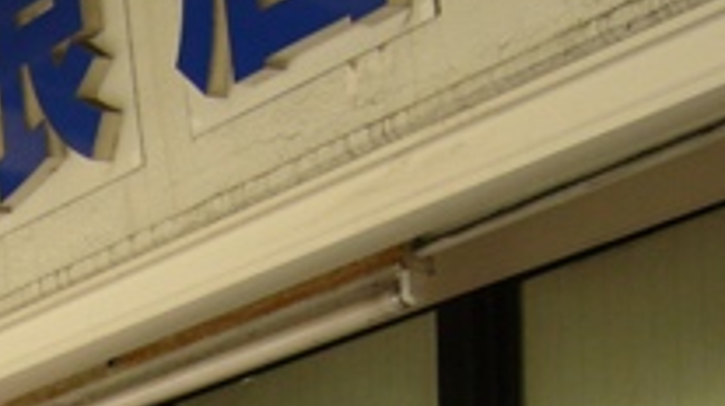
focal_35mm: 118
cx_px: -228
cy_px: 676
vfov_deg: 9.8
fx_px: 2266
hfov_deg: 17.1
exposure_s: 1/125
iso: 100
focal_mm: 5.8
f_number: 2.8
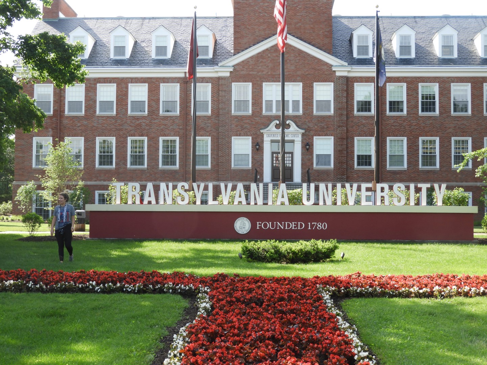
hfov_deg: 29.8
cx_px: 244
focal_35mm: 65
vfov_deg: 22.6
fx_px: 914
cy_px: 182
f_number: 4.2
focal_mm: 11.6
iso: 100
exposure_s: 1/200
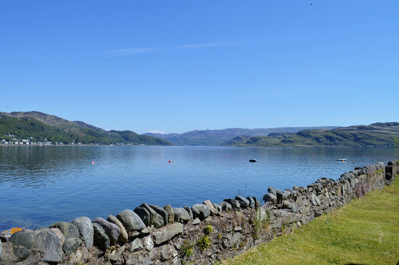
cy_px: 132
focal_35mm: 30
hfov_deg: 62.0
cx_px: 200
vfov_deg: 43.5
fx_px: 332
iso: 100
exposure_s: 1/320
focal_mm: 20
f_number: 9
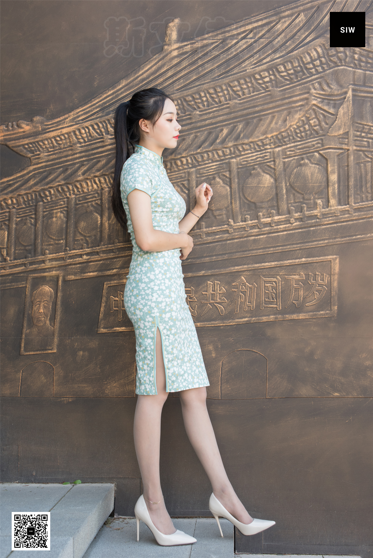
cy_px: 279
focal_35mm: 50
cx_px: 186
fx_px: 776
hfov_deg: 27.0
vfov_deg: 39.6
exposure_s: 1/160
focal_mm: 50
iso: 400
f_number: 5
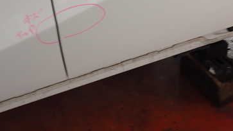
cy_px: 19
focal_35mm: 54
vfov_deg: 21.8
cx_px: 151
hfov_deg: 38.2
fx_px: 334
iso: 160
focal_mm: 5.4
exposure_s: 1/60
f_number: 2.3
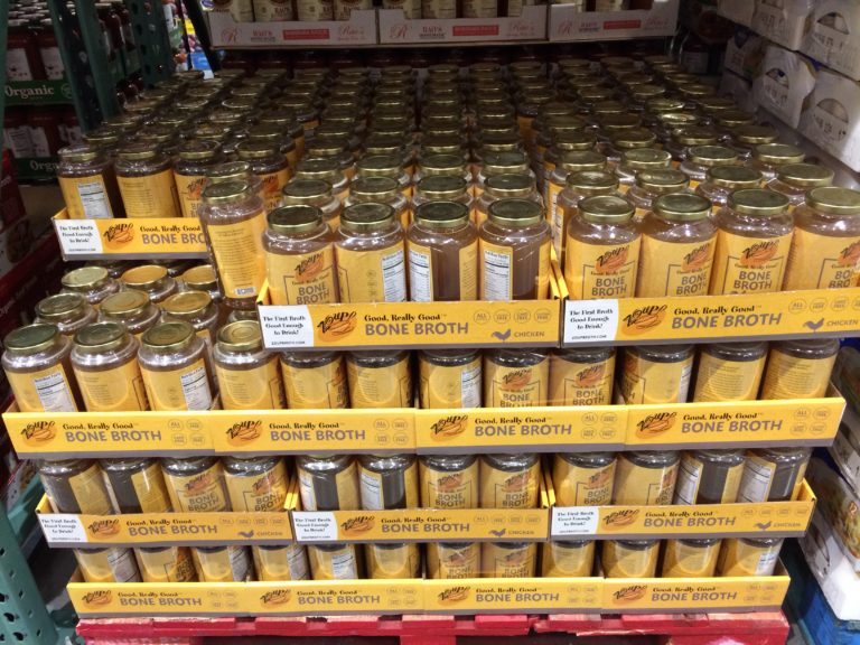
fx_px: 720
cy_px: 322
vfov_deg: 48.2
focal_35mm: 29
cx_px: 430
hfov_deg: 61.7
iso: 160
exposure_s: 1/30
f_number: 2.2
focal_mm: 4.15
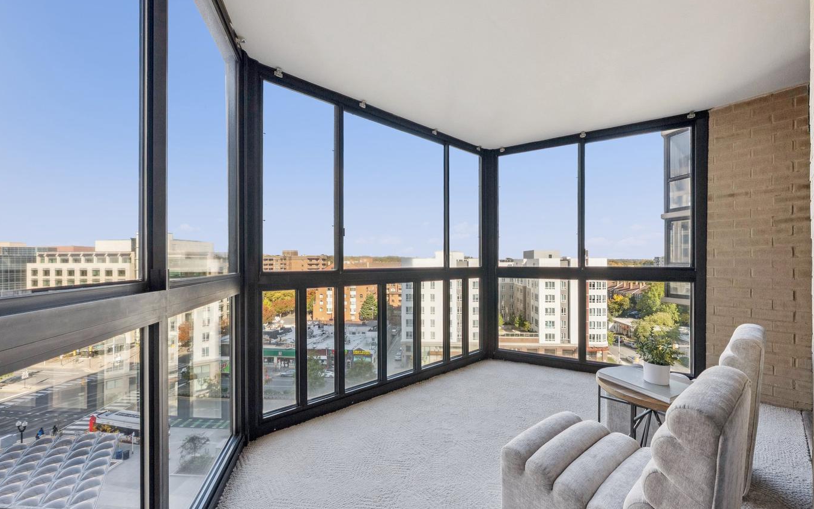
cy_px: 264
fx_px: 288
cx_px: 421
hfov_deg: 109.3
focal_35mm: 13
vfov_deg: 82.8
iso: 640
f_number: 7.1
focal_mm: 12
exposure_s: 1/1000
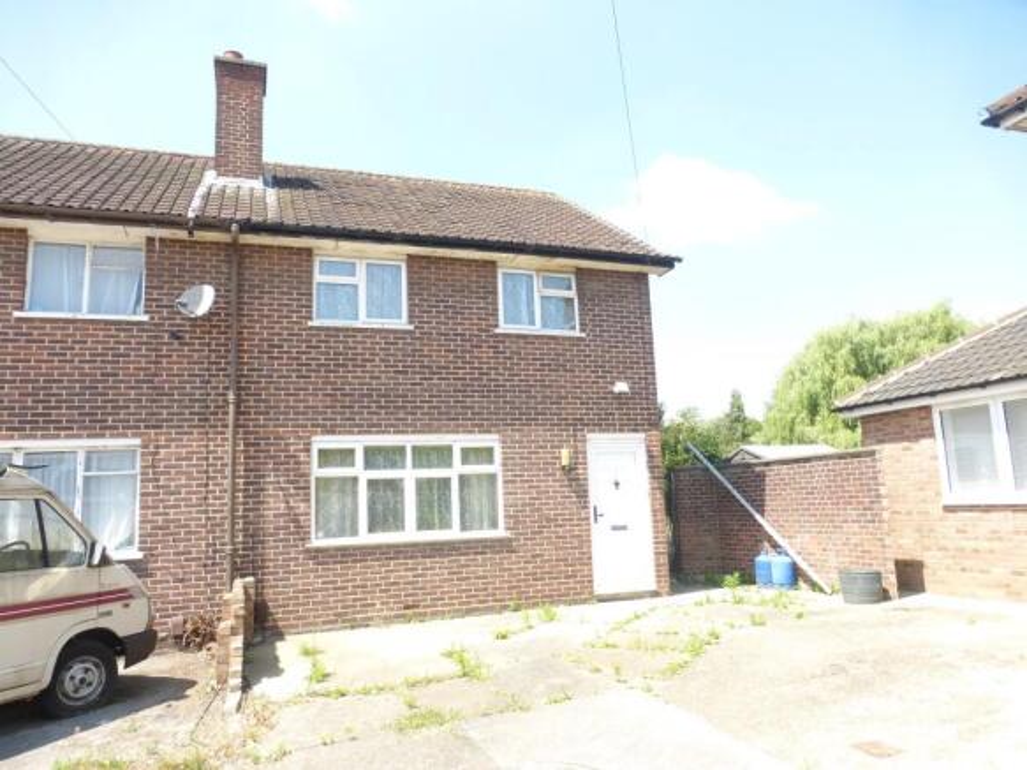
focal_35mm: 24
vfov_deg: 56.8
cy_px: 385
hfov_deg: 71.6
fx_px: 712
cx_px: 514
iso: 100
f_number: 3.3
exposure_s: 1/320
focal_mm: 4.3
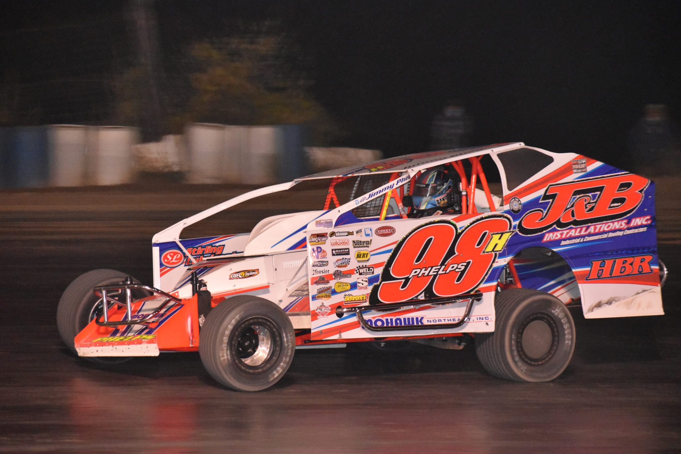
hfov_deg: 10.2
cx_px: 340
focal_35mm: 202
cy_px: 227
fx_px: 3830
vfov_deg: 6.8
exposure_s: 1/200
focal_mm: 135
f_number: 6.3
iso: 6400
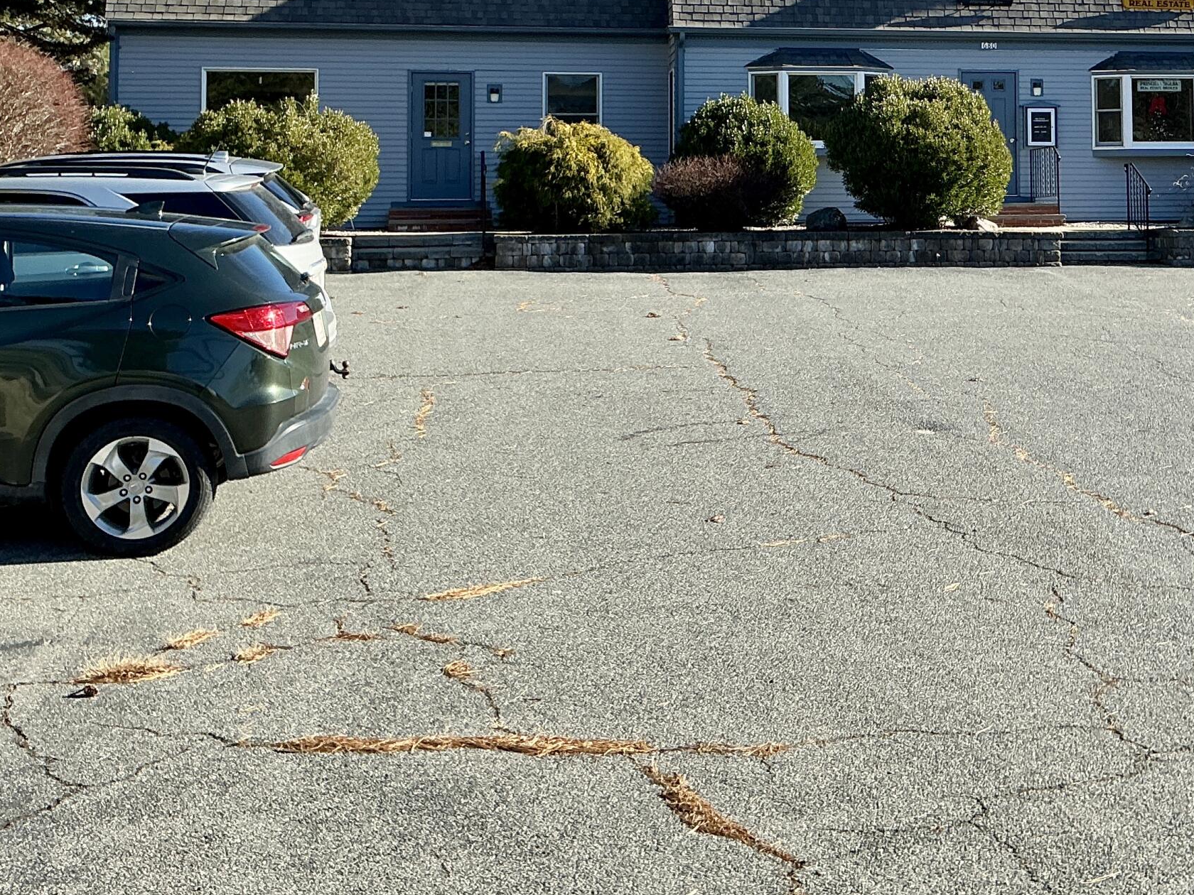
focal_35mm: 50
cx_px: 859
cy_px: 130
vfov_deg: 28.2
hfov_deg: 37.5
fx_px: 1725
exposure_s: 1/1144
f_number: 1.8
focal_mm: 3
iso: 25
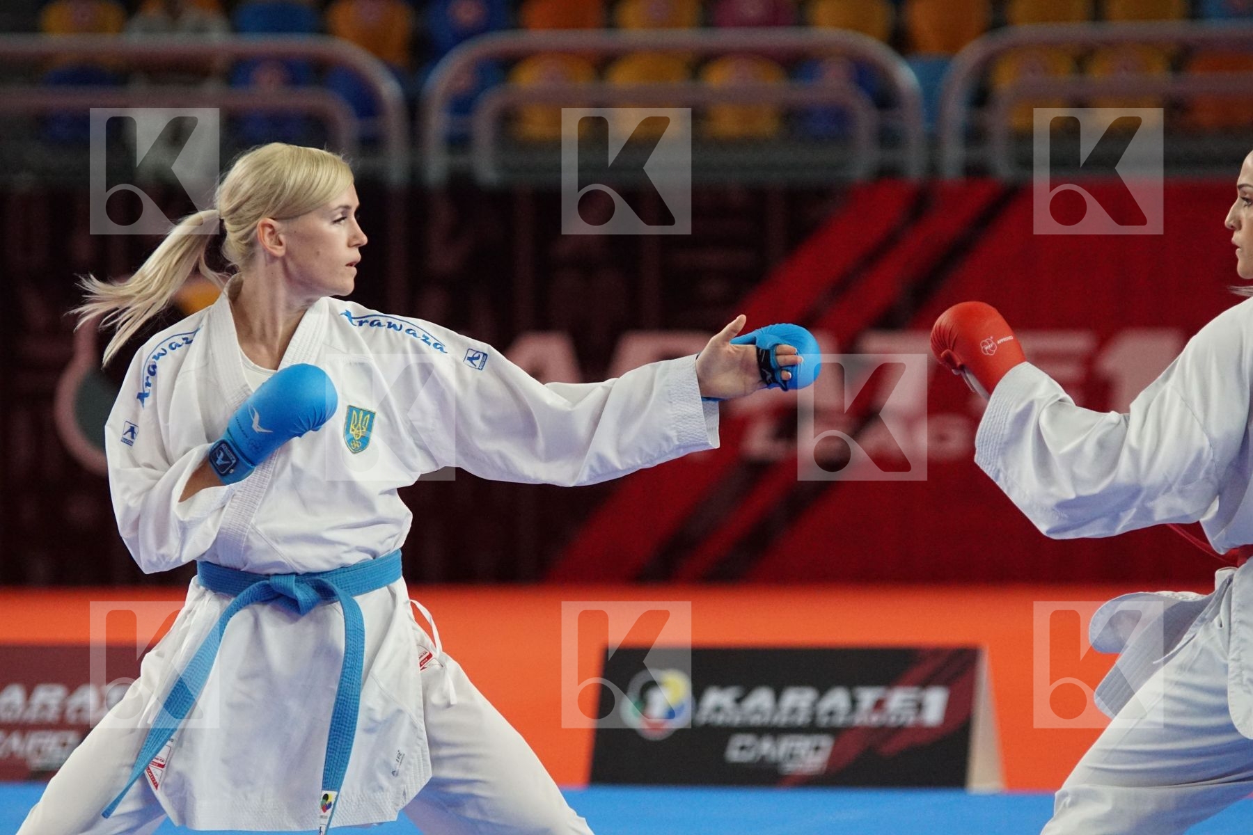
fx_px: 8353
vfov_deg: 5.7
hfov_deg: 8.6
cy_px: 418
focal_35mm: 240
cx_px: 626
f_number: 2.8
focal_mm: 160
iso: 3200
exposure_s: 1/2000
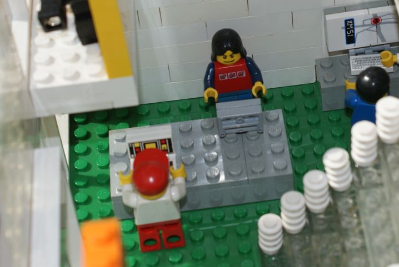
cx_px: 323
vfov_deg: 12.8
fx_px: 1188
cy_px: 37
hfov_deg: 18.9
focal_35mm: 107
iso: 100
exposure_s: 1/160
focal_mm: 40
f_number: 8
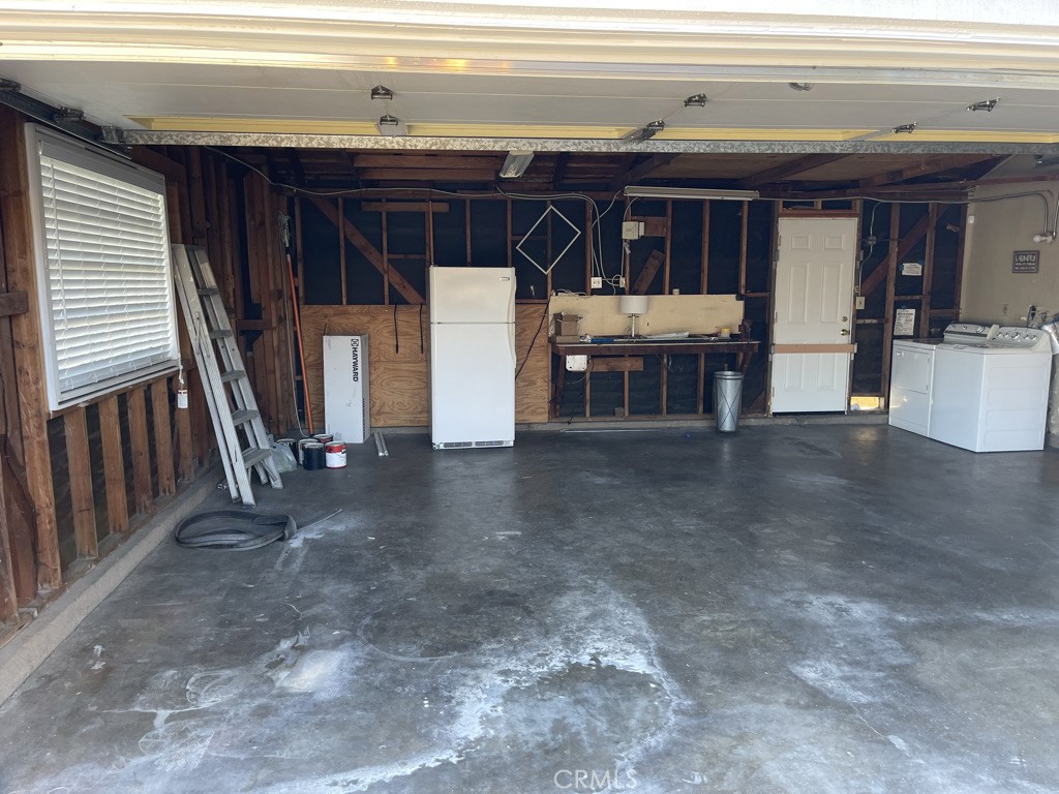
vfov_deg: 53.1
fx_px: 795
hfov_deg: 67.3
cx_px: 530
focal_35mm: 26
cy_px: 397
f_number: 1.6
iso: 64
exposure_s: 1/121
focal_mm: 5.1
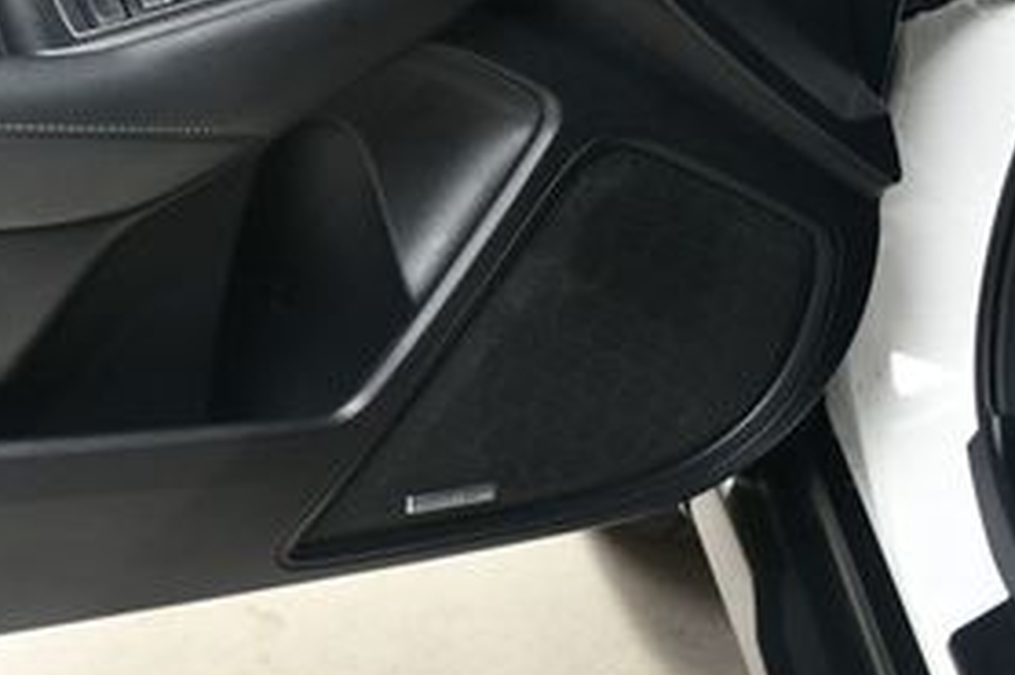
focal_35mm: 83
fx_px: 2339
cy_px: 40
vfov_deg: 16.2
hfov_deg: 23.1
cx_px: -80
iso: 100
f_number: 6.3
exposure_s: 1/160
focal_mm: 24
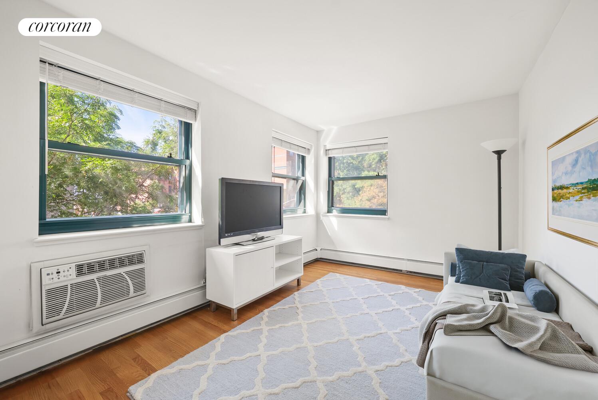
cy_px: 200
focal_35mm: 14
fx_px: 233
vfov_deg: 81.3
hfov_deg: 104.2
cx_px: 299
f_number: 5.6
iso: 200
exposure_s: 1/5
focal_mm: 14
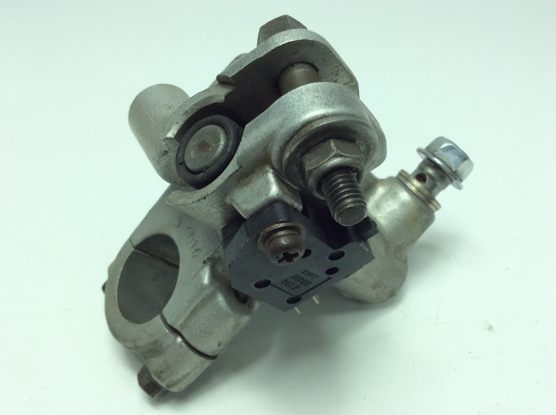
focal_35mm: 32
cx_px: 278
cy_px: 208
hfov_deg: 56.9
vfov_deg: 44.1
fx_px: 513
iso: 32
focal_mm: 3.3
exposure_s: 1/357
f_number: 2.4
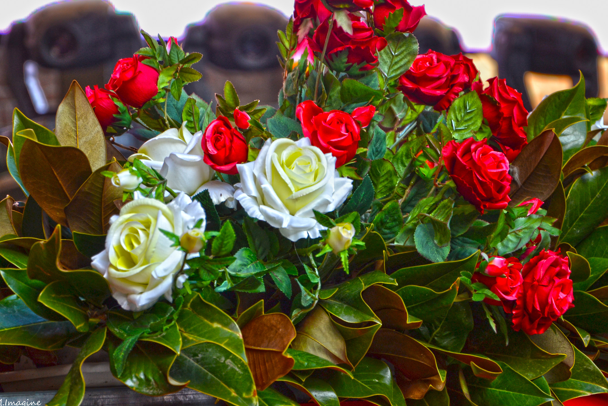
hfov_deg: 11.7
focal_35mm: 176
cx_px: 310
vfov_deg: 7.8
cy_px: 185
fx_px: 2965
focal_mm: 105
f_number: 5.6
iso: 250
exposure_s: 1/125
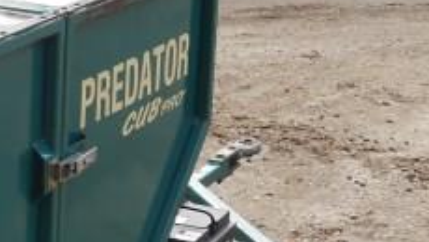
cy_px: -9
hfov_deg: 13.1
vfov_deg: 7.8
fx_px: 1765
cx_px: -213
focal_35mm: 155
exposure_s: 1/250
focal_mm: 16
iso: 160
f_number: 6.3
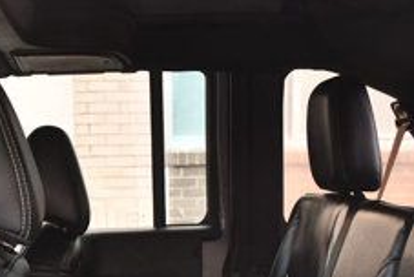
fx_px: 875
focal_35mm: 76
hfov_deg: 26.4
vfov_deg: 16.7
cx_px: 124
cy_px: 384
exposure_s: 1/125
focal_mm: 18
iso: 1600
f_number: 3.5
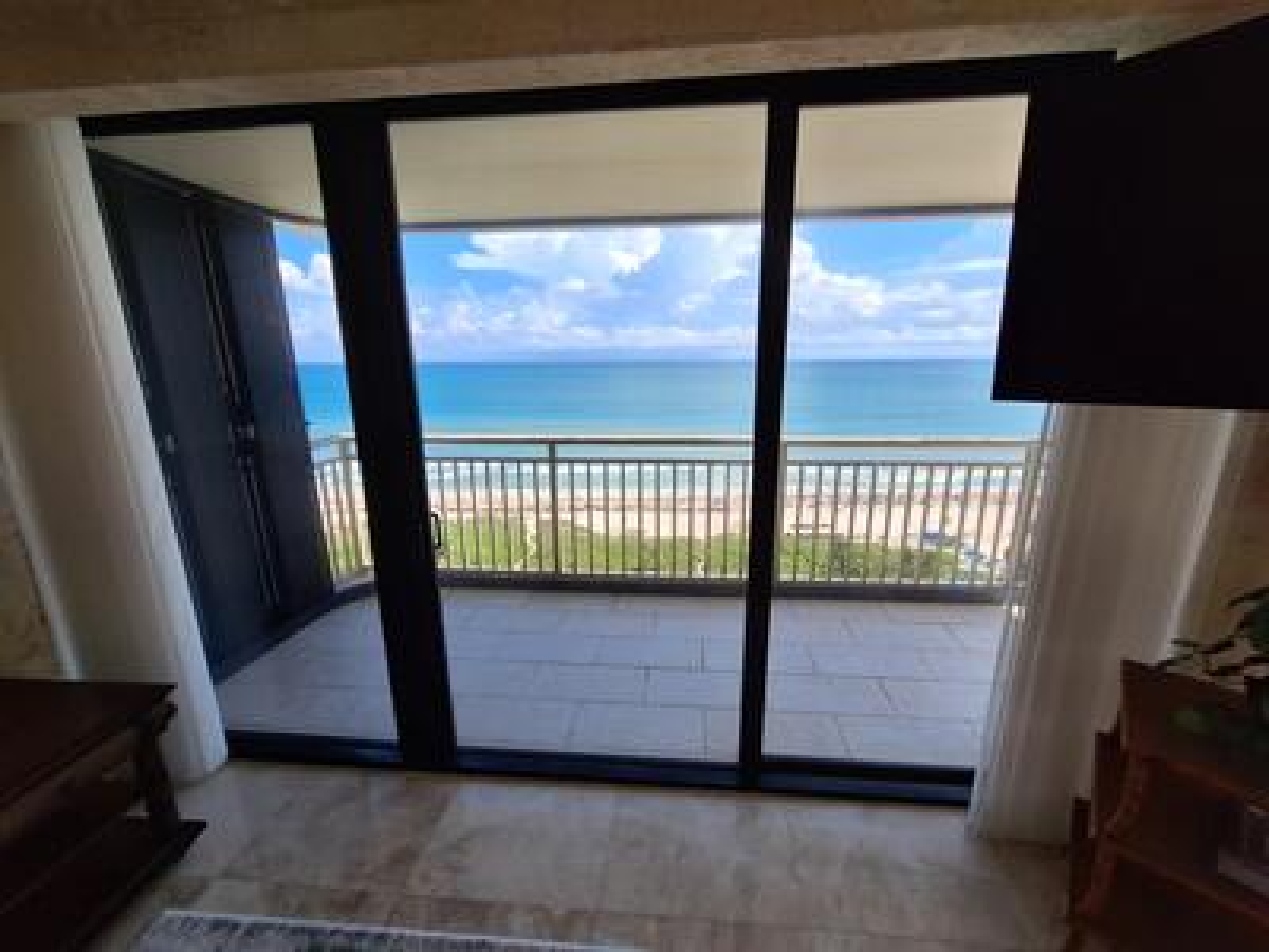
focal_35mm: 13
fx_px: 477
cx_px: 634
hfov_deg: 106.2
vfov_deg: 89.9
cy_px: 476
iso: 40
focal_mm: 1.74
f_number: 2.2
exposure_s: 1/686
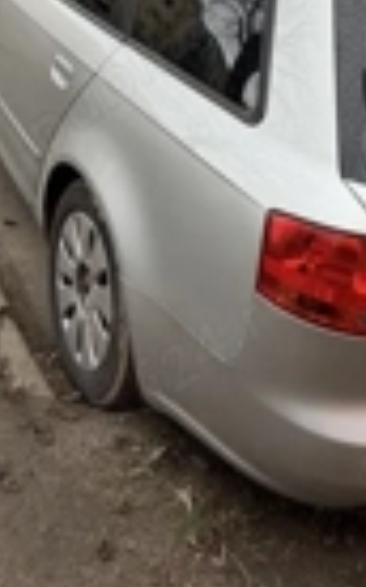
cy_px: 102
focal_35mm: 43
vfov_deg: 43.7
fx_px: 688
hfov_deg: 29.6
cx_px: 247
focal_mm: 2.22
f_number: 2.2
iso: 40
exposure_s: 1/196
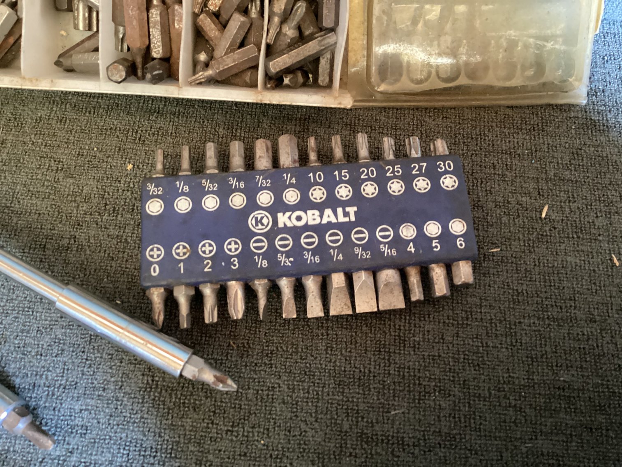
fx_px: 557
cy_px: 234
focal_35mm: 31
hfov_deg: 58.3
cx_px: 311
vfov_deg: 45.4
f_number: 2.4
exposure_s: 1/25
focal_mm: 3.3
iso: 800
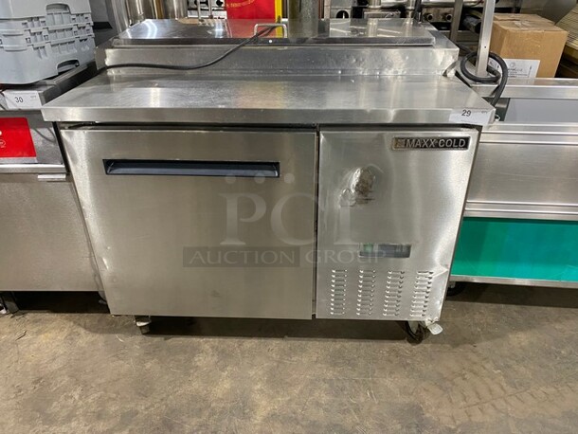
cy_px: 217
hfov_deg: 67.3
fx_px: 434
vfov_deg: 53.1
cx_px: 289
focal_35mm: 26
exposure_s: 1/60
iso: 320
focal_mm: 4.25
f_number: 1.8
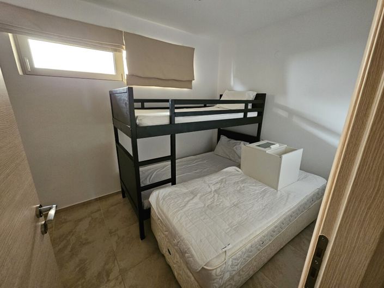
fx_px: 144
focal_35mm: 13
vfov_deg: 89.9
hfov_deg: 106.2
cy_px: 144
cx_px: 192
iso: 800
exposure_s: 1/33.3
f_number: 2.2
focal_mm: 2.2
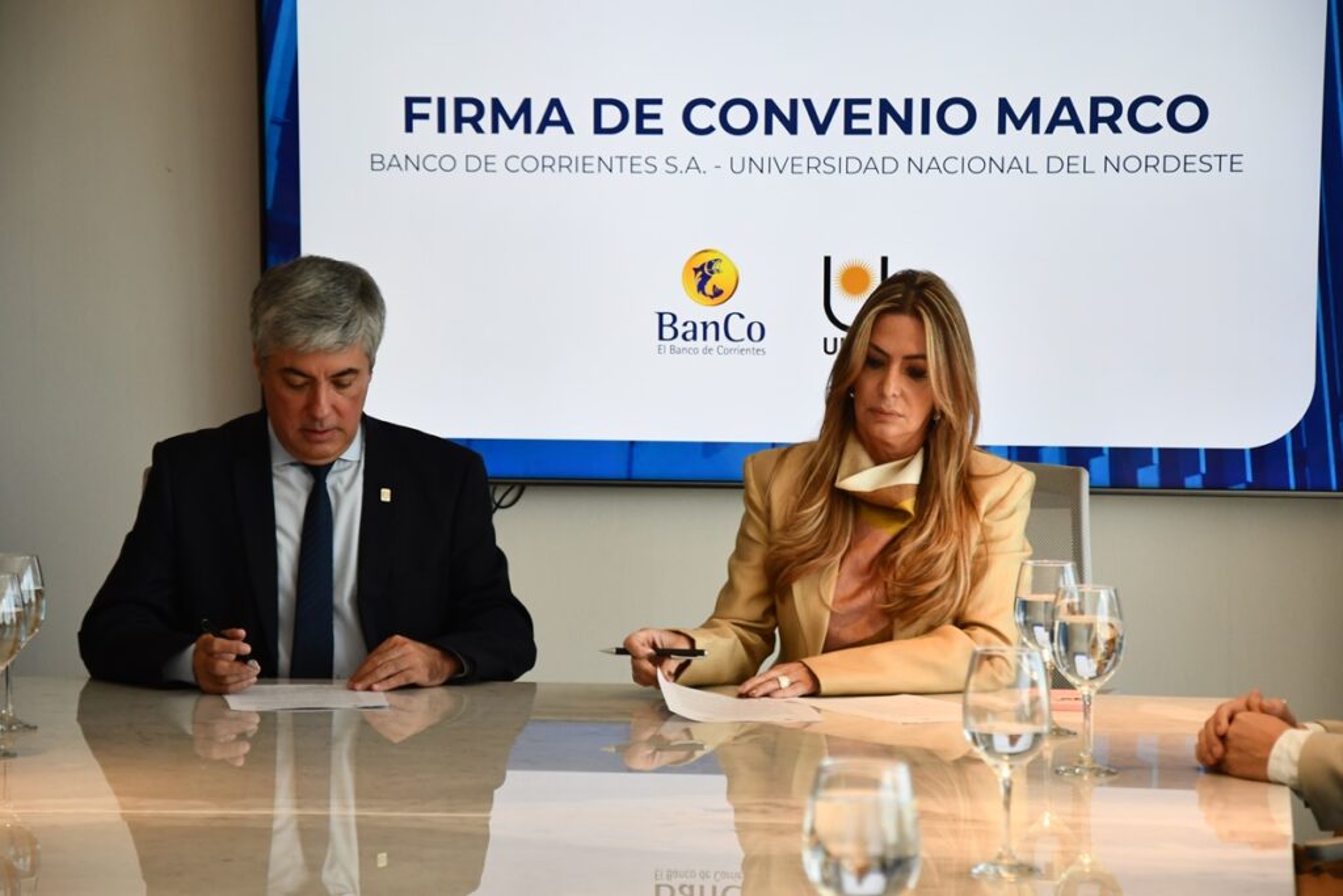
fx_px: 4477
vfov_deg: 11.4
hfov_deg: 17.1
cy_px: 448
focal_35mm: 120
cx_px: 672
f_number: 5.3
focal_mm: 80
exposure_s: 1/125
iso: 800
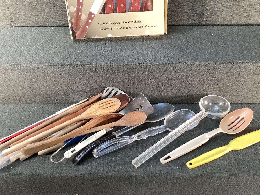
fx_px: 233
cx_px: 130
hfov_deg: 58.3
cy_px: 98
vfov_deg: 45.4
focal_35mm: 31
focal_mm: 3.3
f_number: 2.4
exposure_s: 1/60
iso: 200
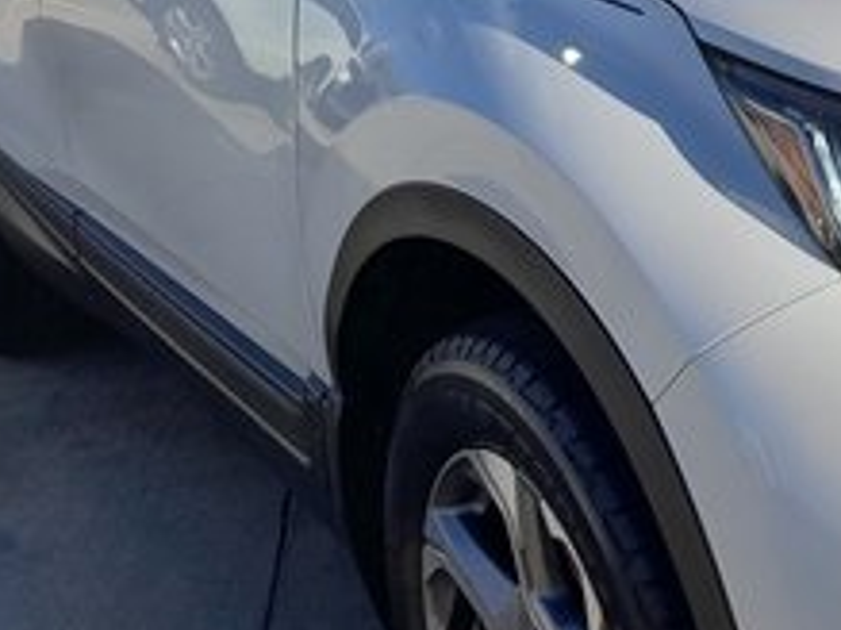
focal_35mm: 79
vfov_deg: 18.6
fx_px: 1918
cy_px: 242
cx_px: 1006
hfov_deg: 22.8
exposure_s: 1/890
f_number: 1.8
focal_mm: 4
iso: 40
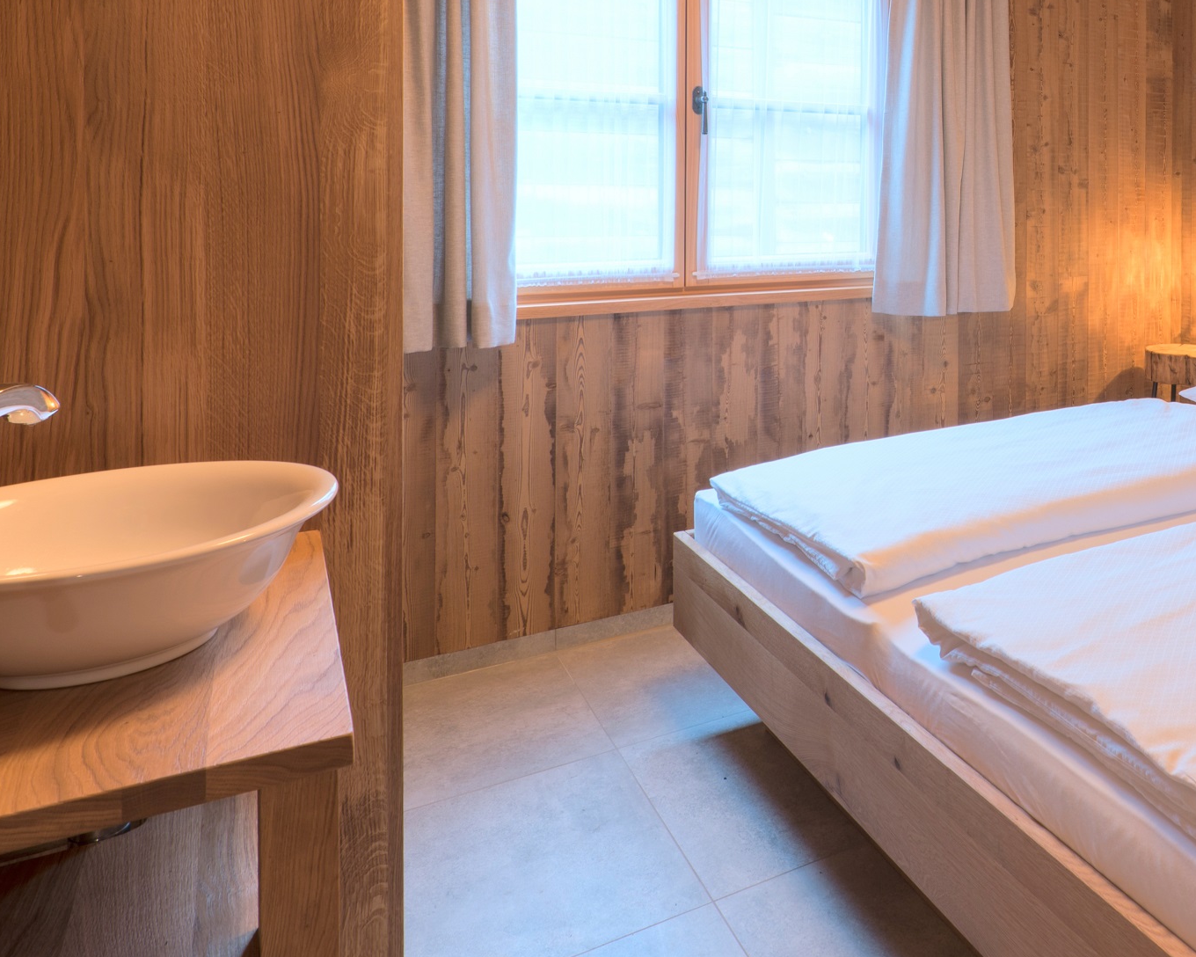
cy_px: 151
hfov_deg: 53.8
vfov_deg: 46.5
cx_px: 1047
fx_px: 1027
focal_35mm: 29
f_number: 9
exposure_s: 2
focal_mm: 14
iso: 100
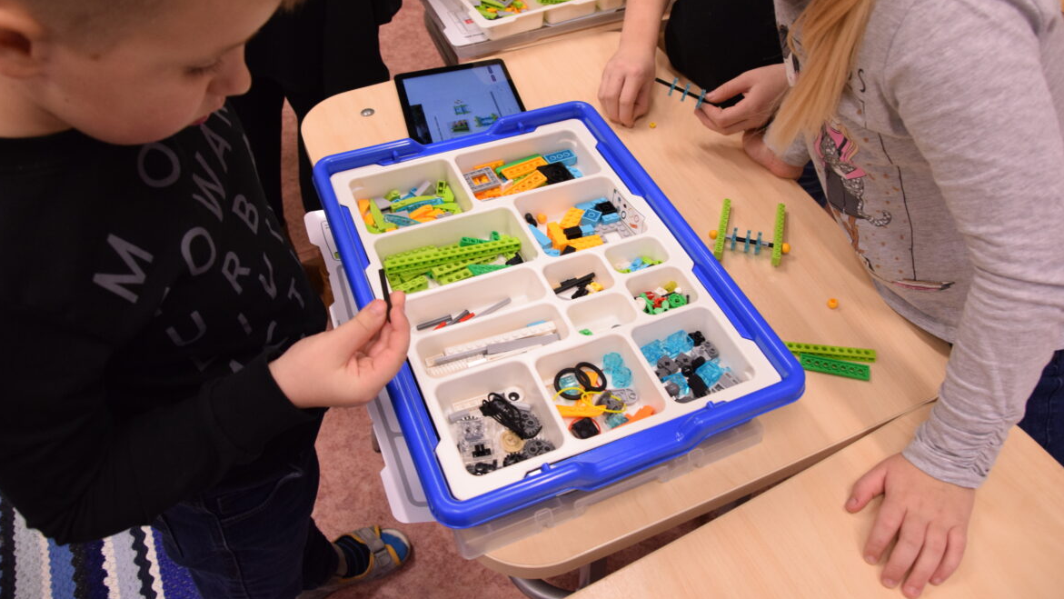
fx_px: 818
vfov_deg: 40.0
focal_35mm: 29
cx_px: 534
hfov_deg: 66.1
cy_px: 238
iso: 1600
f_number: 5
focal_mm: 18
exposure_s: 1/100
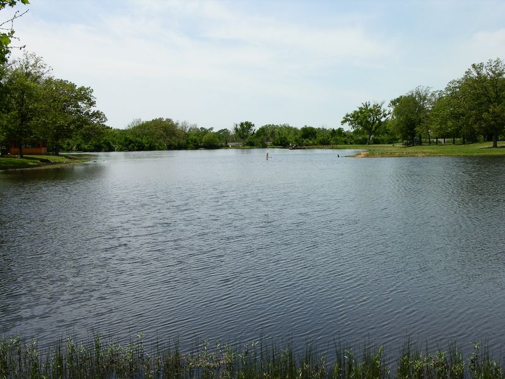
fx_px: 729
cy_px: 190
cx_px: 252
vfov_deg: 29.1
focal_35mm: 50
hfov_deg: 38.2
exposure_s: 1/170
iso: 50
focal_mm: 12.7
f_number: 7.6
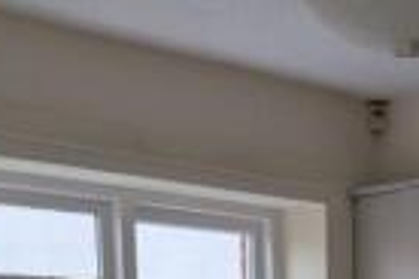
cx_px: 352
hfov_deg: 19.2
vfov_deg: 11.6
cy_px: 566
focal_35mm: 105
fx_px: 1222
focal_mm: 6.9
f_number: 1.68
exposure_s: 1/16
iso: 21
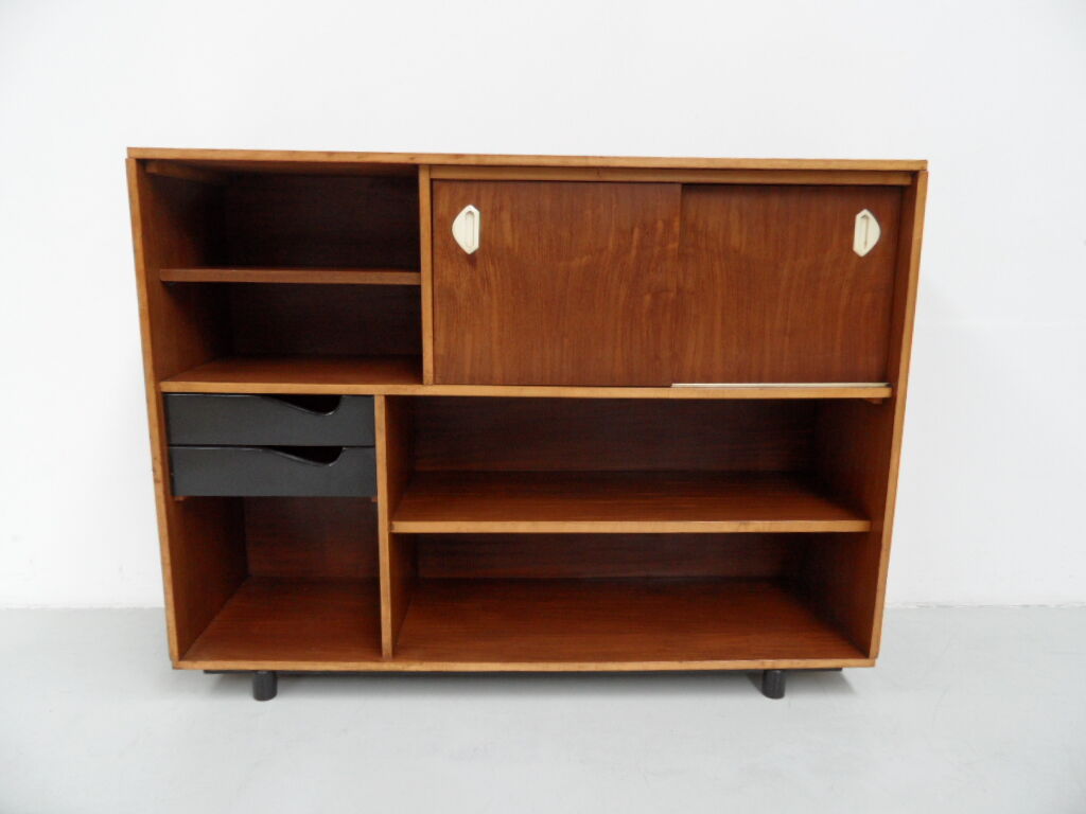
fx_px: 753
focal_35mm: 24
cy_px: 407
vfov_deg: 56.8
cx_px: 543
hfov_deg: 71.6
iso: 120
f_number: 3.2
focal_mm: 3.9
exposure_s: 1/30
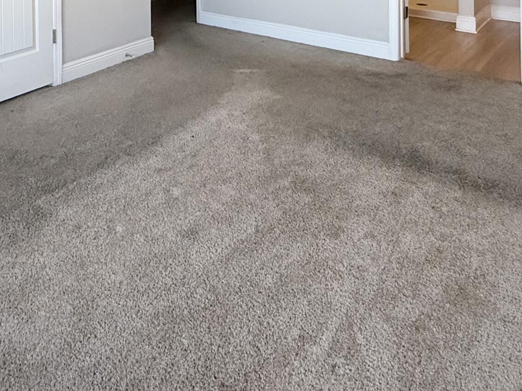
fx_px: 558
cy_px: -116
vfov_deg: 30.5
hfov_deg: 49.2
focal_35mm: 37
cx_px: 172
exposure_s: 1/120
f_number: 2.2
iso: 125
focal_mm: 2.22
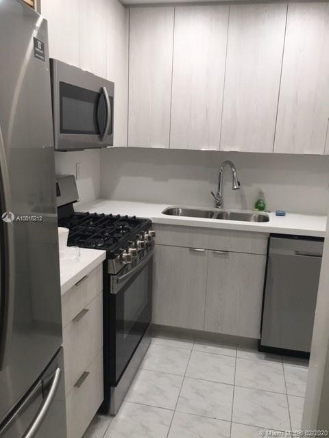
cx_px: 164
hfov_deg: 48.2
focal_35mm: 29
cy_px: 219
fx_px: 367
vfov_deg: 61.7
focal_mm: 4.15
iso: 40
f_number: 2.2
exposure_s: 1/30
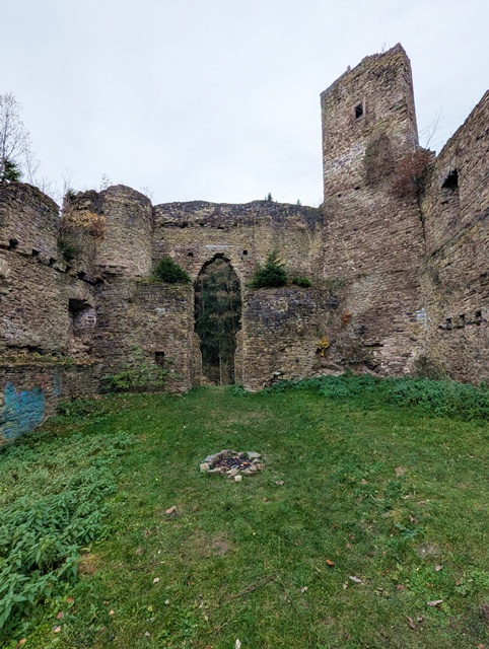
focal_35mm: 13
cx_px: 244
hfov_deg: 90.1
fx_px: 244
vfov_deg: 106.1
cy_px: 324
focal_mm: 1.95
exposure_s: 1/1034
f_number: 2.2
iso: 44
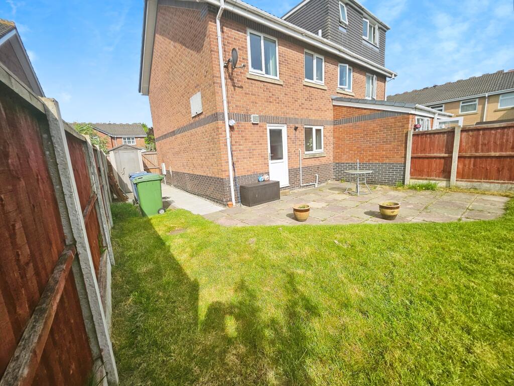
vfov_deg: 90.0
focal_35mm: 13
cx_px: 257
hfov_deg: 106.2
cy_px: 193
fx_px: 193
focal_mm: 1.7
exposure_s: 1/1304
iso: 32
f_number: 2.2
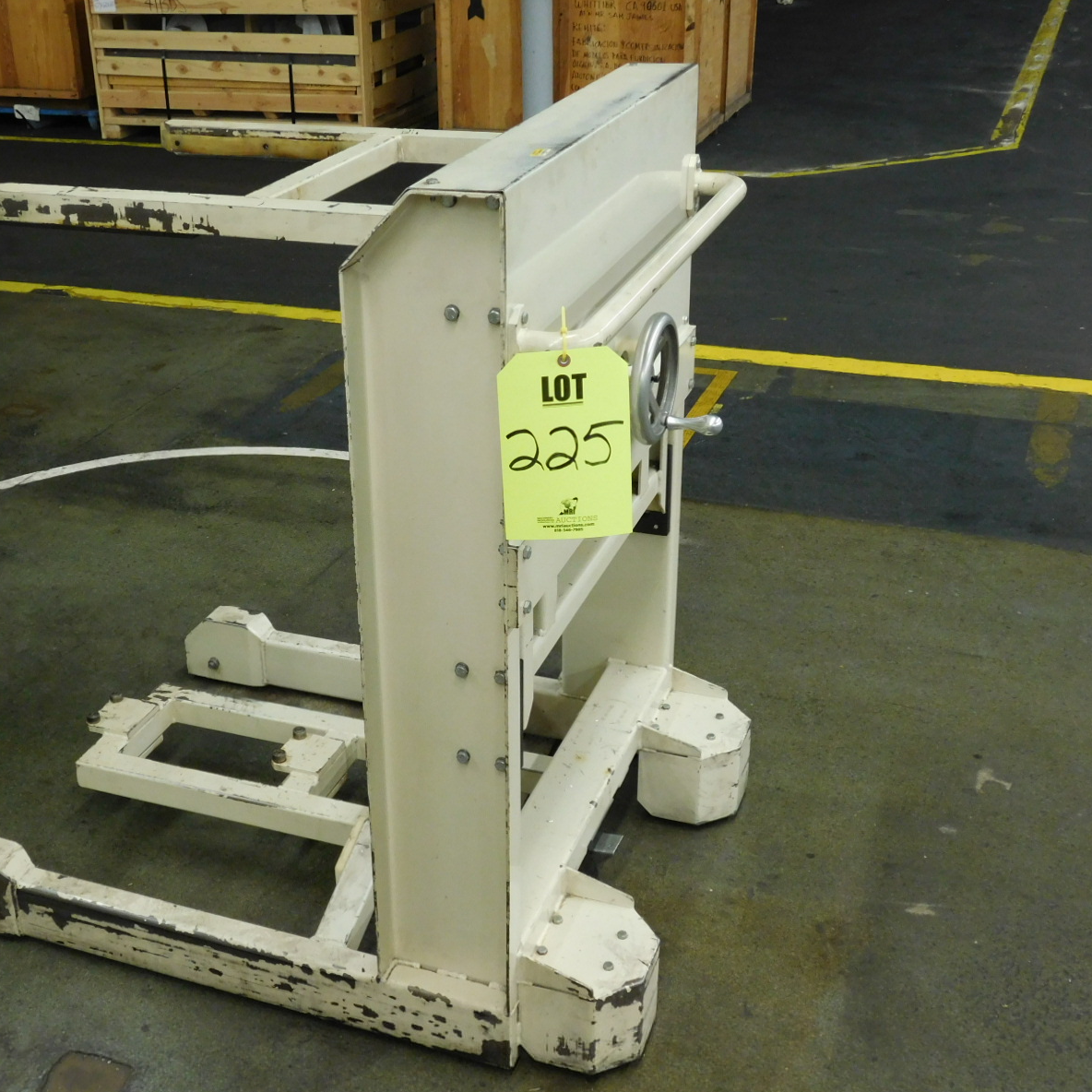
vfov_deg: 39.2
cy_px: 552
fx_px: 1535
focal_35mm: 43
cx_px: 416
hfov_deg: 38.9
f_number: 3.5
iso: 320
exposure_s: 1/30
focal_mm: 6.3
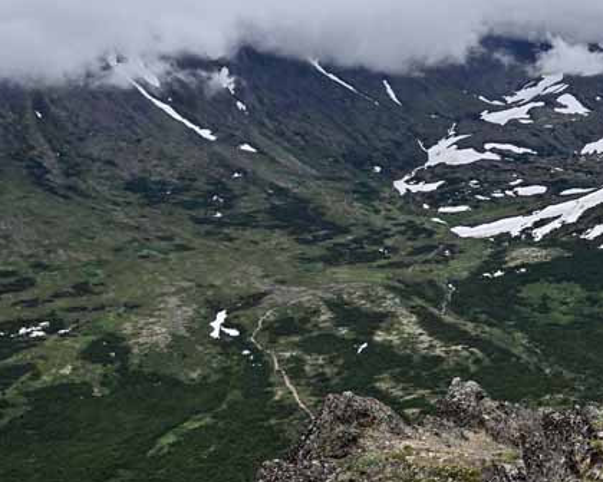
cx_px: 528
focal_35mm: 60
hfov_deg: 30.3
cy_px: 116
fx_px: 1069
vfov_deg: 25.1
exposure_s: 1/640
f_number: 4.5
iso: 100
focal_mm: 33.5
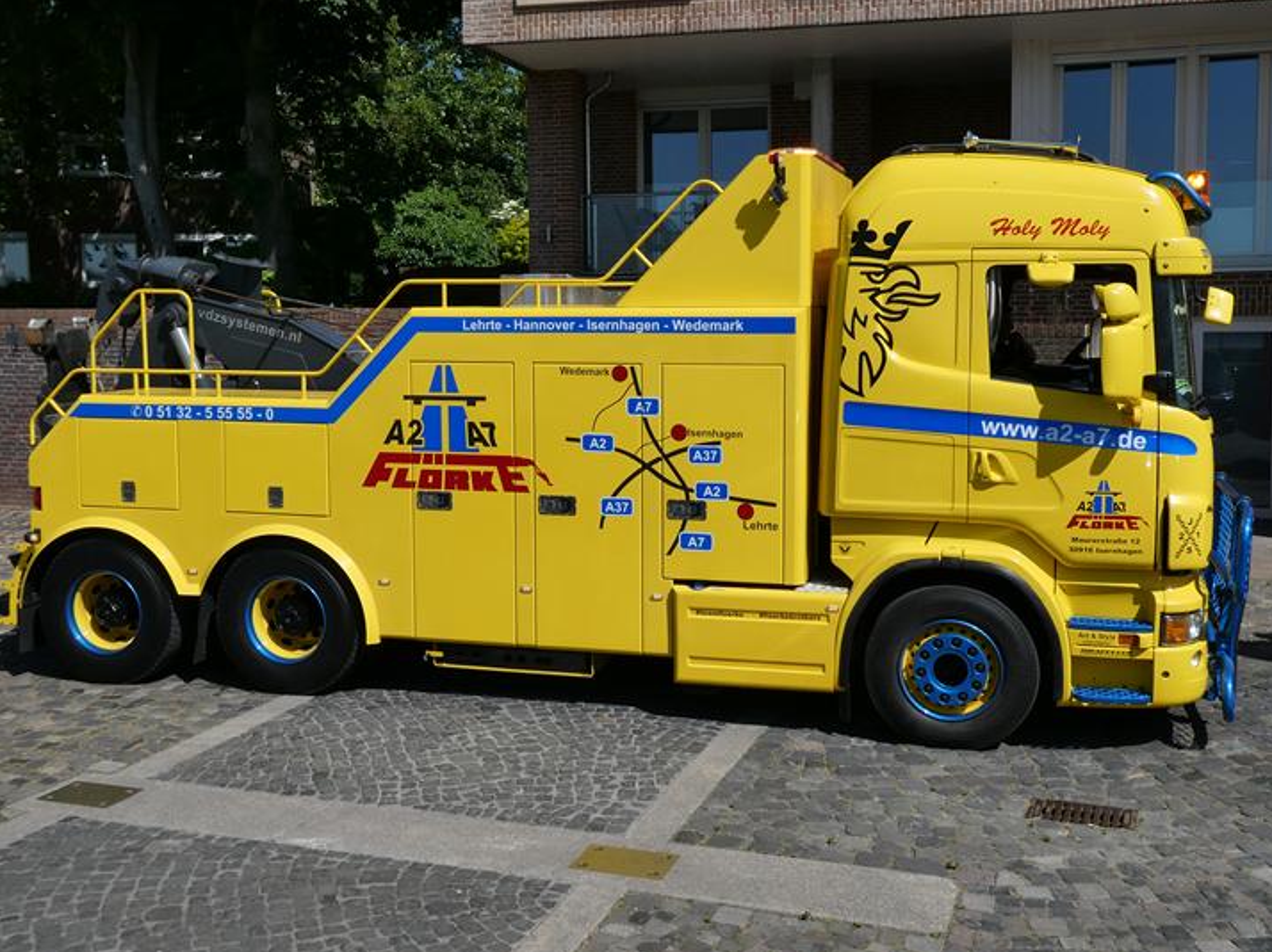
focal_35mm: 37
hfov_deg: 50.2
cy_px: 431
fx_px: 1359
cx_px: 625
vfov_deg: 38.6
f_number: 5
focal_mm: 5.8
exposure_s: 1/800
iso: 80
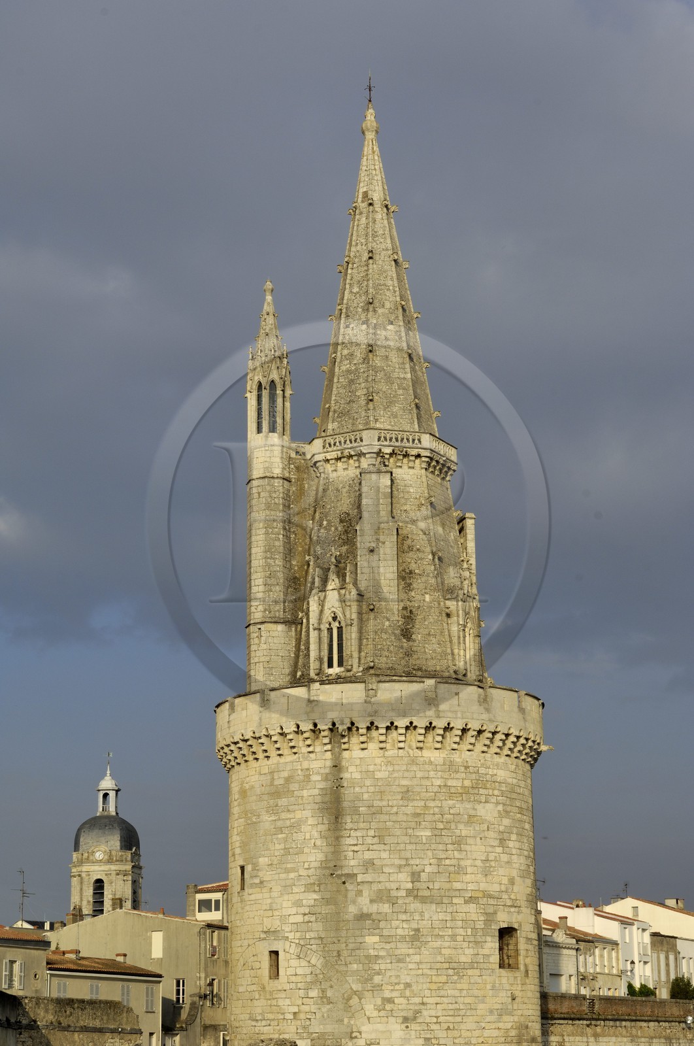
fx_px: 1958
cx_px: 347
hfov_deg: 20.1
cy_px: 523
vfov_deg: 29.9
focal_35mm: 68
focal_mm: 45
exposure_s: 1/160
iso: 100
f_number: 11
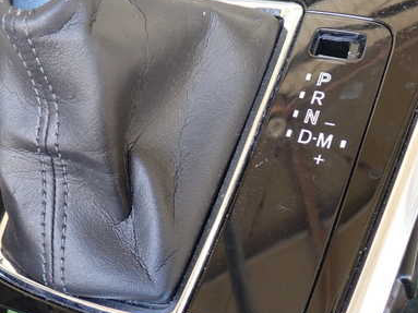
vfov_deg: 30.7
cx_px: 188
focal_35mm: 47
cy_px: 109
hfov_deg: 40.4
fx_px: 567
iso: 200
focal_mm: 5.4
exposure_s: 1/30
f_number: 2.3
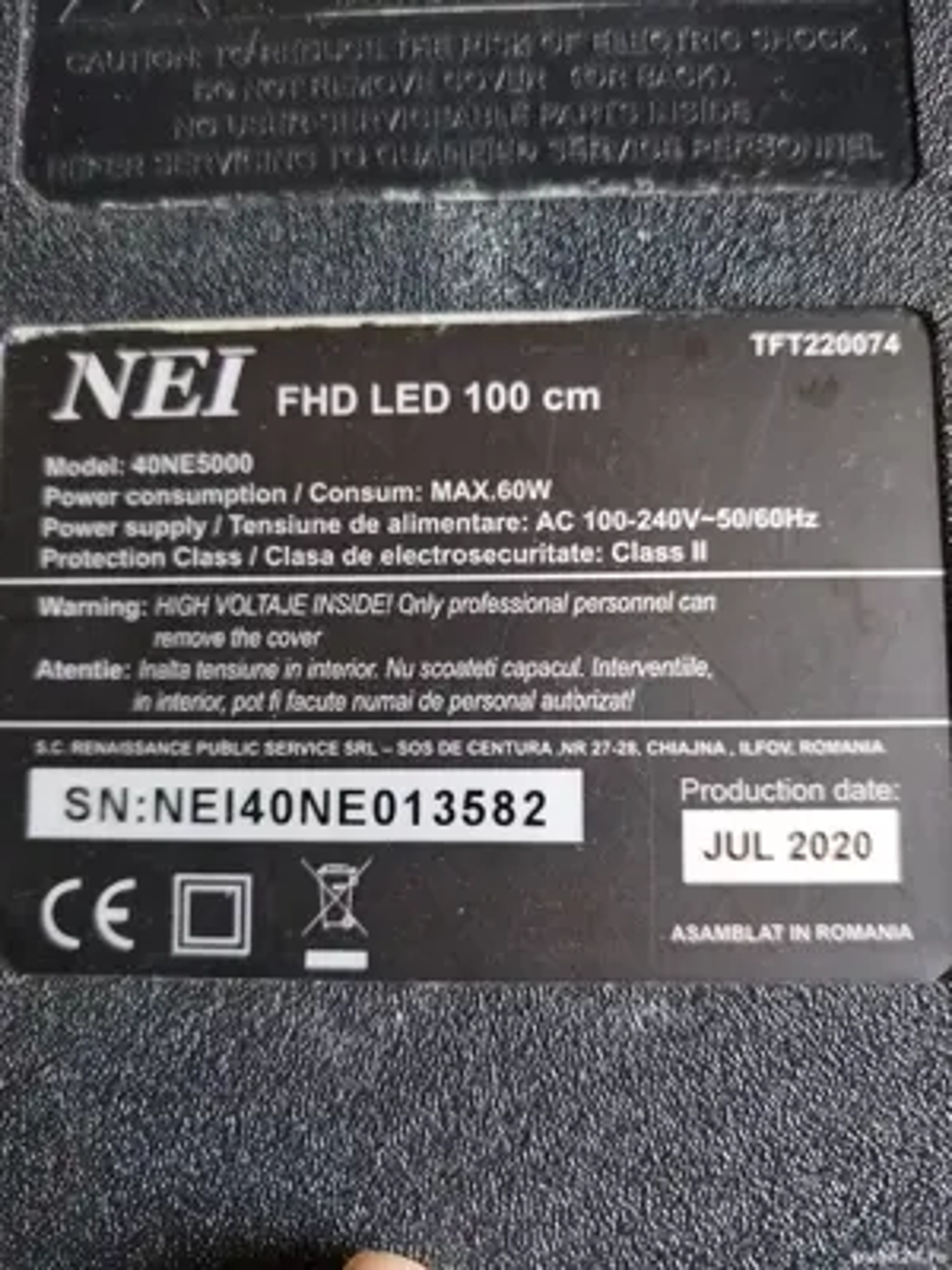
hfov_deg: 53.1
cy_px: 635
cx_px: 476
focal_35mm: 26
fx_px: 953
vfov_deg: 67.3
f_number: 1.8
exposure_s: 1/25
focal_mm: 4.75
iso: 816
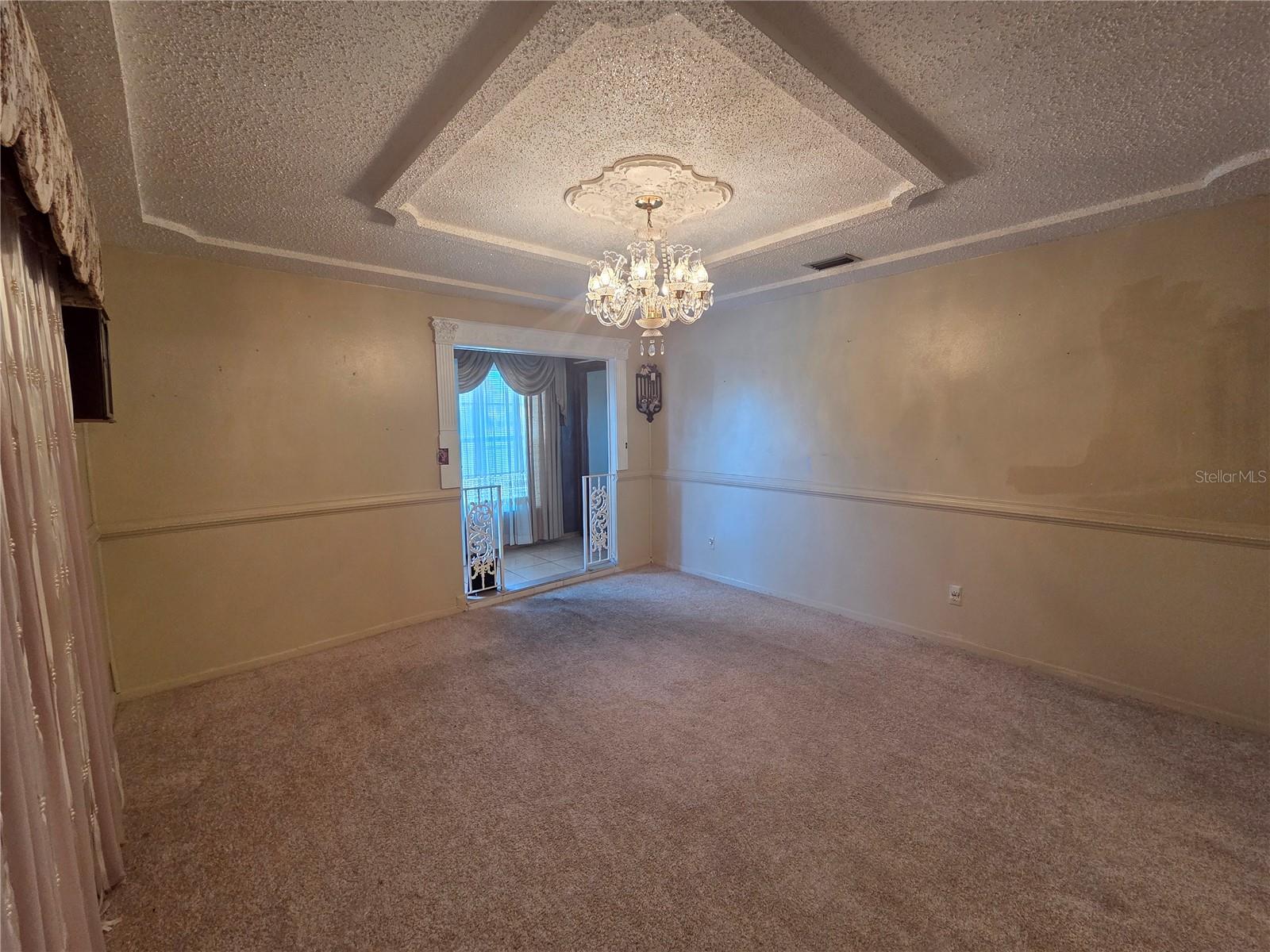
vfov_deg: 89.9
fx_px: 477
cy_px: 476
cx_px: 635
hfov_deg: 106.2
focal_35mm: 13
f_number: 2.2
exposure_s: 1/120
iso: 200
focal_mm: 2.2
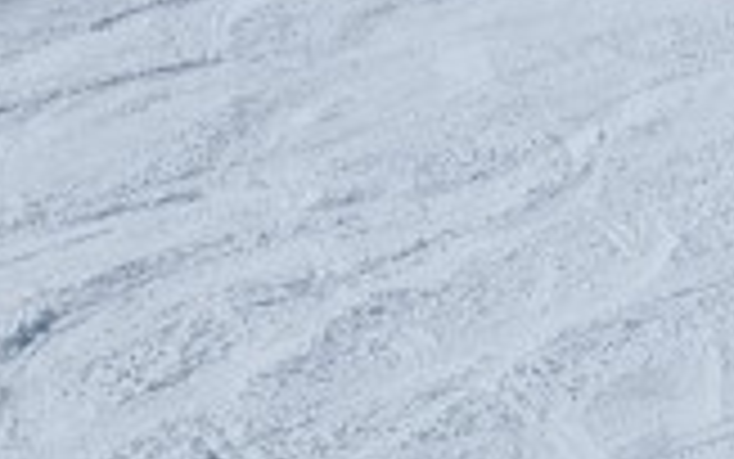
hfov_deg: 12.6
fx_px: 3062
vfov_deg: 8.4
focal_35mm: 153
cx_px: 1274
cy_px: -212
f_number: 1.8
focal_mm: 5.4
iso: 50
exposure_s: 1/10464
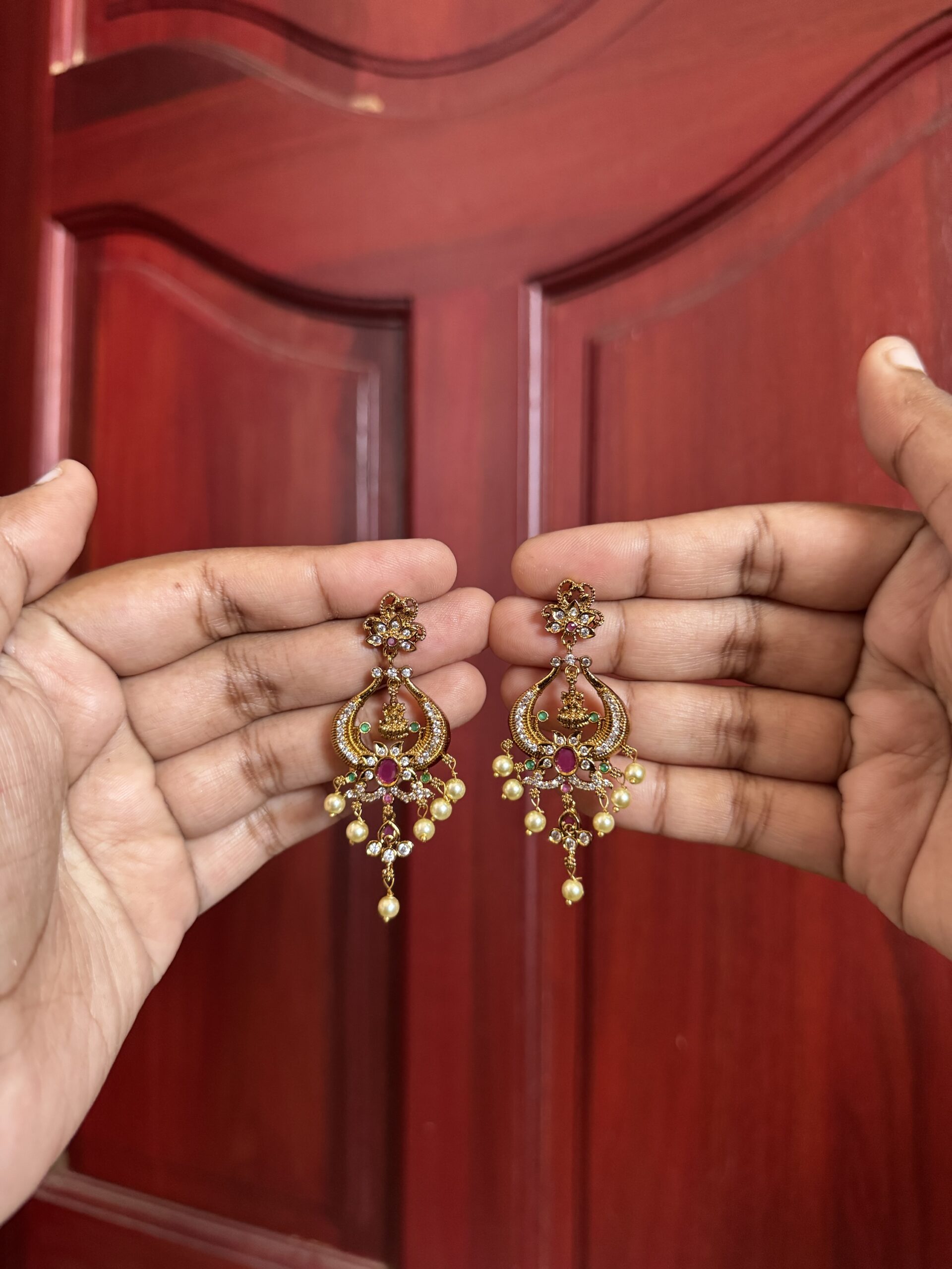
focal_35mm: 24
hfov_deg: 56.8
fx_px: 880
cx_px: 476
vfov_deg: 71.6
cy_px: 634
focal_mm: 6.76
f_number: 1.78
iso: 500
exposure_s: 1/60
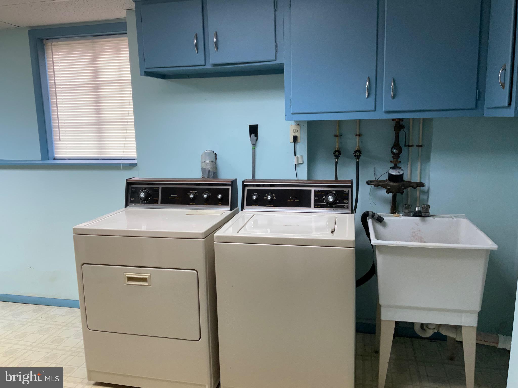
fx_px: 434
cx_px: 259
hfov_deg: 61.7
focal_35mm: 29
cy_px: 194
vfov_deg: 48.2
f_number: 1.8
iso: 80
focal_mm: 3
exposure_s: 1/50
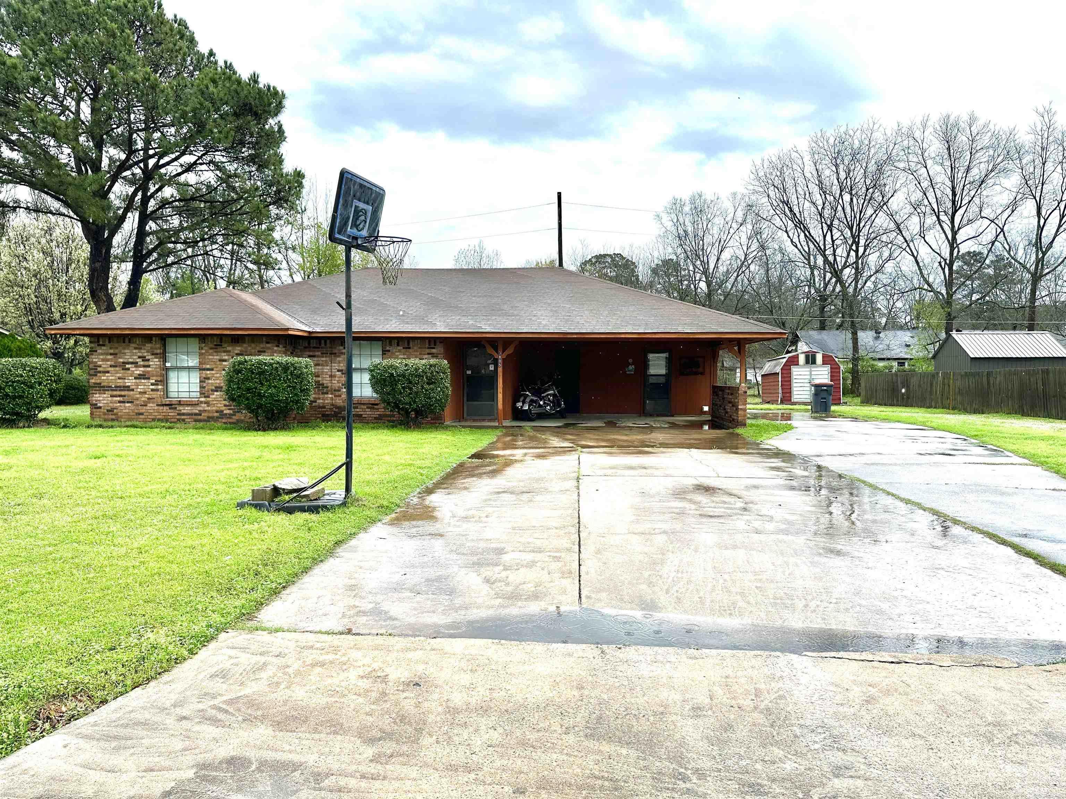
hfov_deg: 71.6
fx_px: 739
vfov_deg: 56.8
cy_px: 400
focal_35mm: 24
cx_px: 533
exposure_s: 1/2252
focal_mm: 6.86
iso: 80
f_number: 1.78
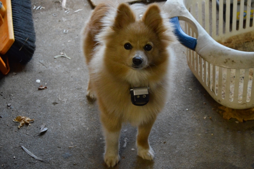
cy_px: 84
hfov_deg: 18.2
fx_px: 793
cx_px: 127
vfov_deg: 12.2
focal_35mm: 112
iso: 2800
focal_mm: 75
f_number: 5.3
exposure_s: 1/60
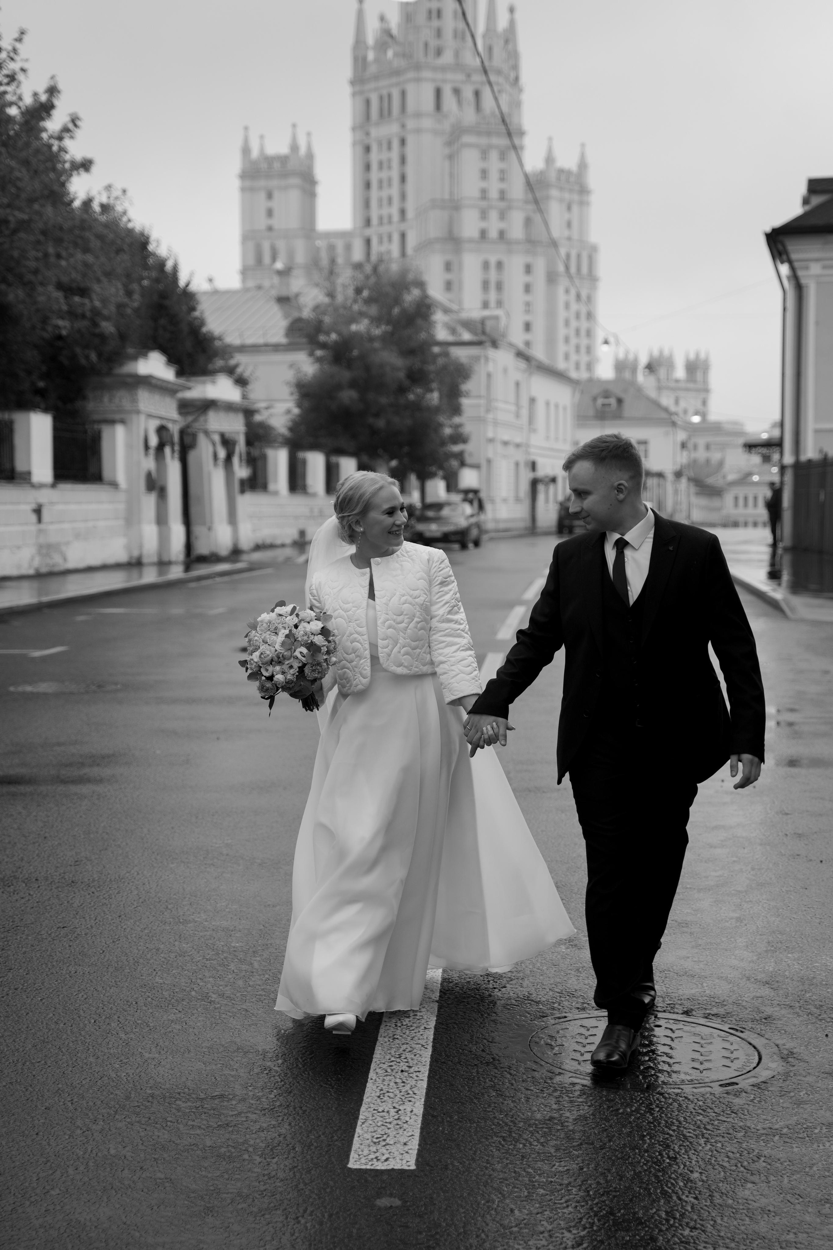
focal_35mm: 52
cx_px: 416
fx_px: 1805
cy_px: 625
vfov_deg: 38.2
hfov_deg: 26.0
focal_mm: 52
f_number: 2.8
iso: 200
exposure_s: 1/640
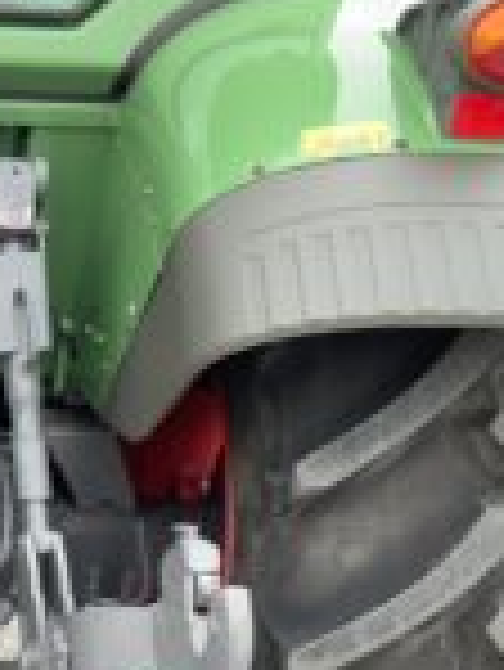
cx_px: -184
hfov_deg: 19.2
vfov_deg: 26.9
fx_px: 1357
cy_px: 585
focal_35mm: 70
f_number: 1.8
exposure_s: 1/125
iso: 16
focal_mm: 3
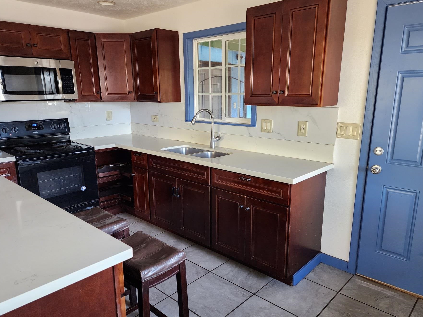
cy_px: 168
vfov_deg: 53.0
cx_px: 209
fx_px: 318
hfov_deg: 67.3
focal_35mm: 26
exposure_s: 1/120
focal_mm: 6.4
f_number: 1.8
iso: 500
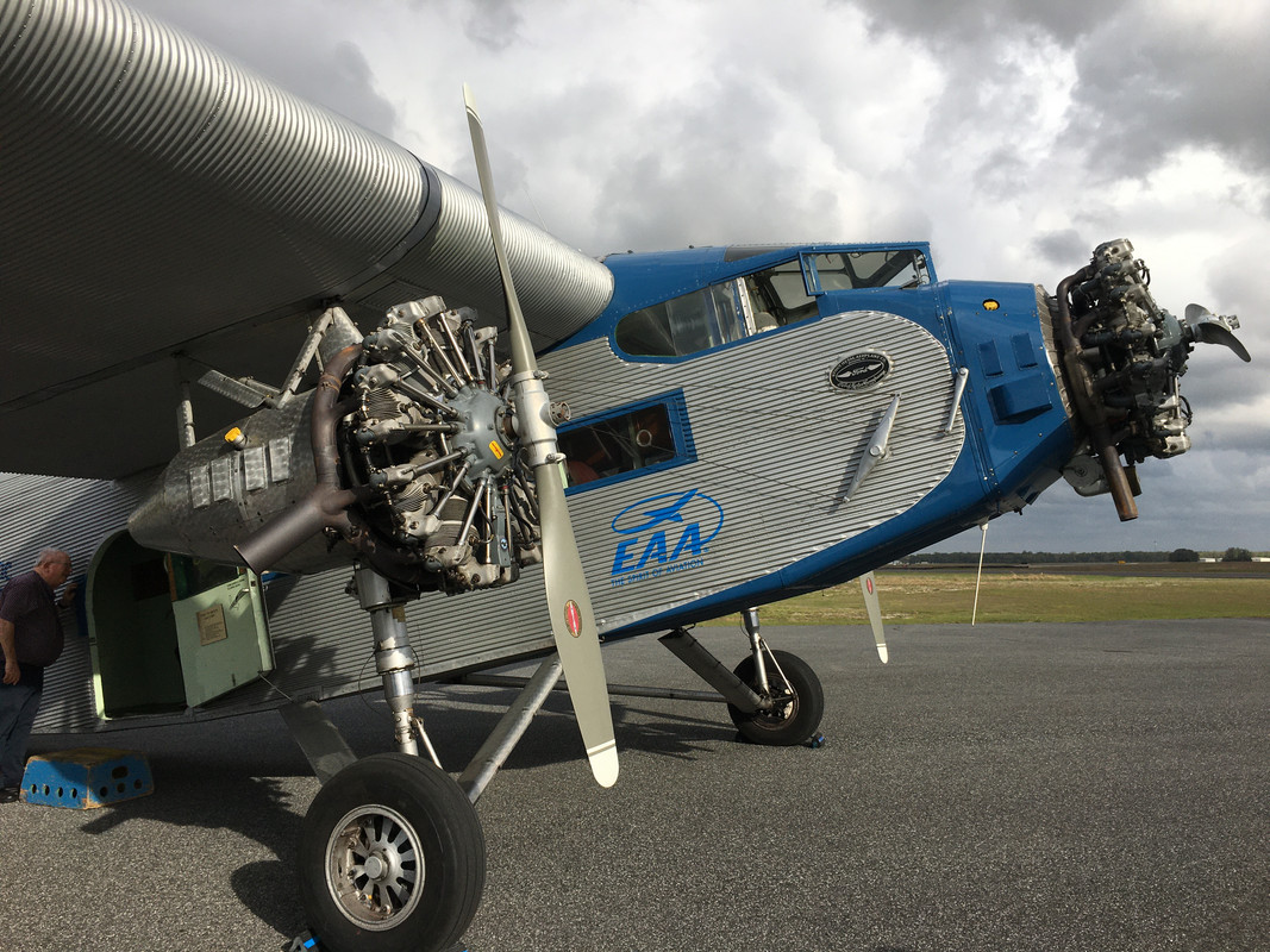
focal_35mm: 29
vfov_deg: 48.2
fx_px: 1064
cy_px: 476
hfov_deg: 61.7
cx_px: 635
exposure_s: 1/2137
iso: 25
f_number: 2.2
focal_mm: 4.15
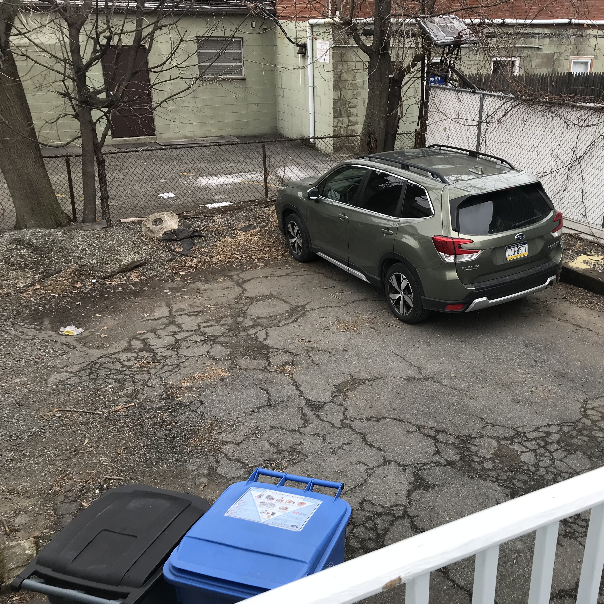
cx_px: 406
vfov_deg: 48.4
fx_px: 671
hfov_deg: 47.6
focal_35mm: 34
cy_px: 294
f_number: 1.8
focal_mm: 3.99
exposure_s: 1/347
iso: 20
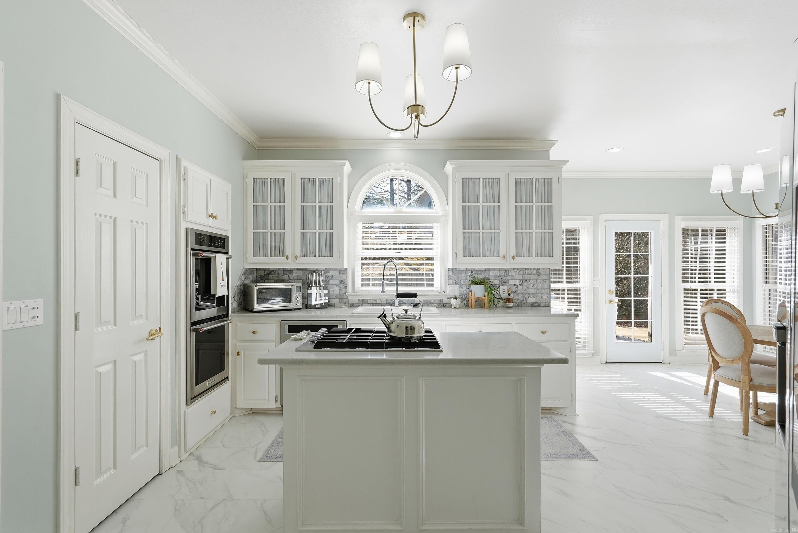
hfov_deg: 96.7
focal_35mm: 16
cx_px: 399
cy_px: 266
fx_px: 355
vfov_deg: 73.8
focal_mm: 16
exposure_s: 1/160
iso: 250
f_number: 9
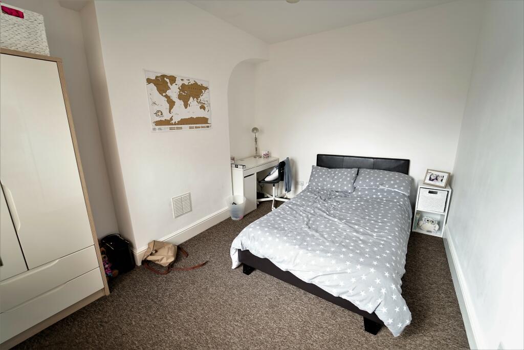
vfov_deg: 81.2
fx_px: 204
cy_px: 175
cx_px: 262
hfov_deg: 104.2
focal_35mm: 14
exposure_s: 1/30
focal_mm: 14
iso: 320
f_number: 4
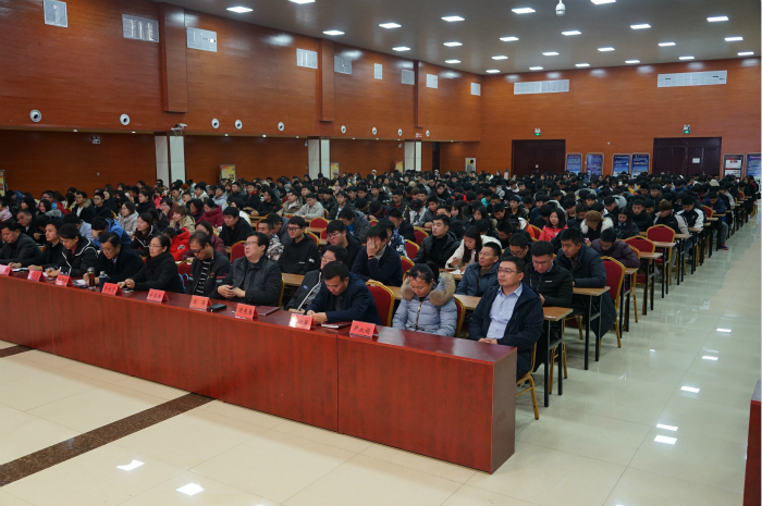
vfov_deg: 41.0
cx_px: 381
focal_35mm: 32
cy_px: 253
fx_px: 677
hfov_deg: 58.8
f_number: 4
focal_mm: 32
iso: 1600
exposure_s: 1/160
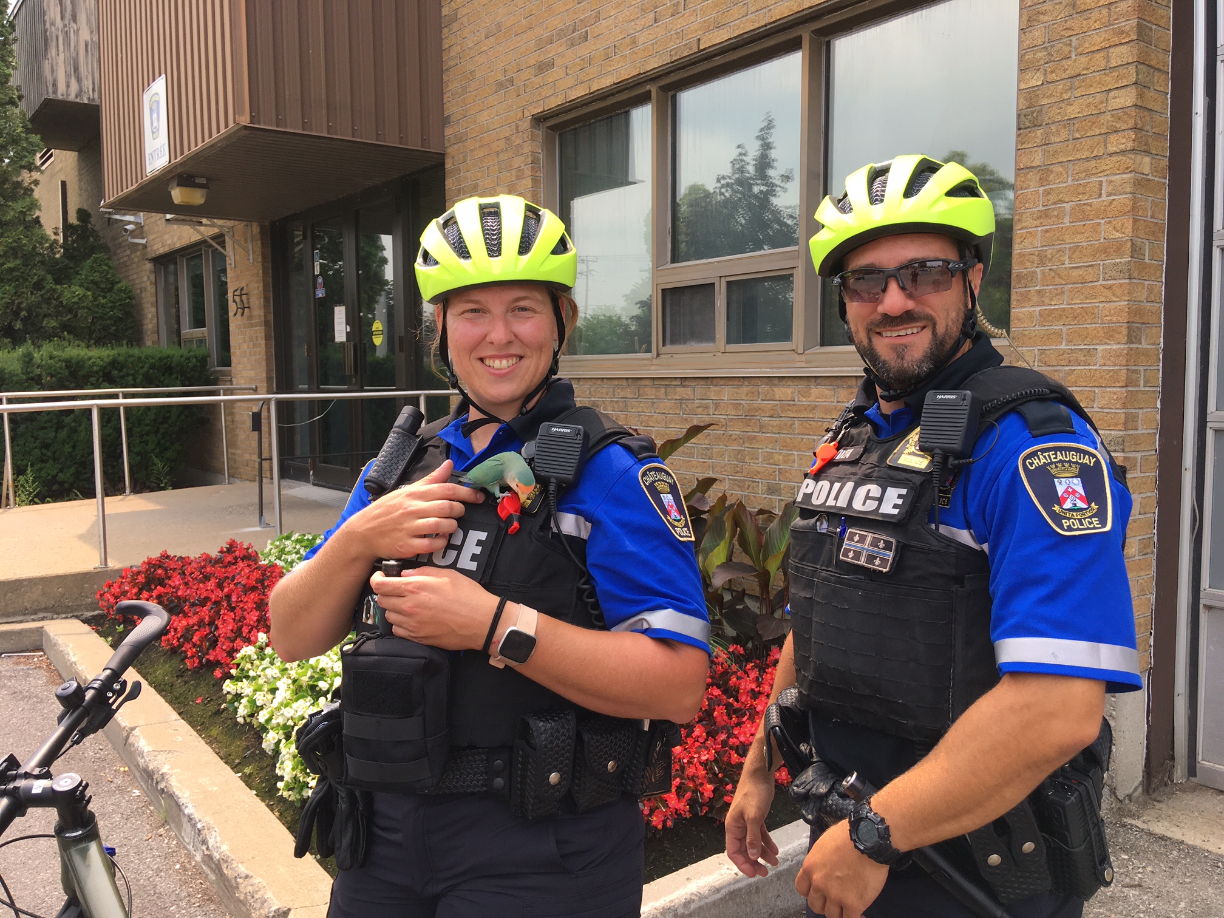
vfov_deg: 48.2
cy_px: 459
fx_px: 1025
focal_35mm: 29
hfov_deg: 61.7
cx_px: 612
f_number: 2.2
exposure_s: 1/434
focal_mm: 4.15
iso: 25
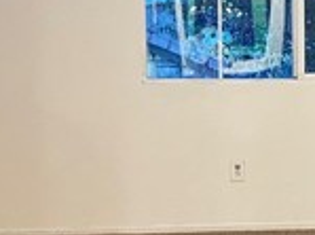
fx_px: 1017
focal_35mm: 112
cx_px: 336
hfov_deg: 17.1
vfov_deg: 13.2
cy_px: 142
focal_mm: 5.7
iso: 250
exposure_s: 1/60
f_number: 1.5
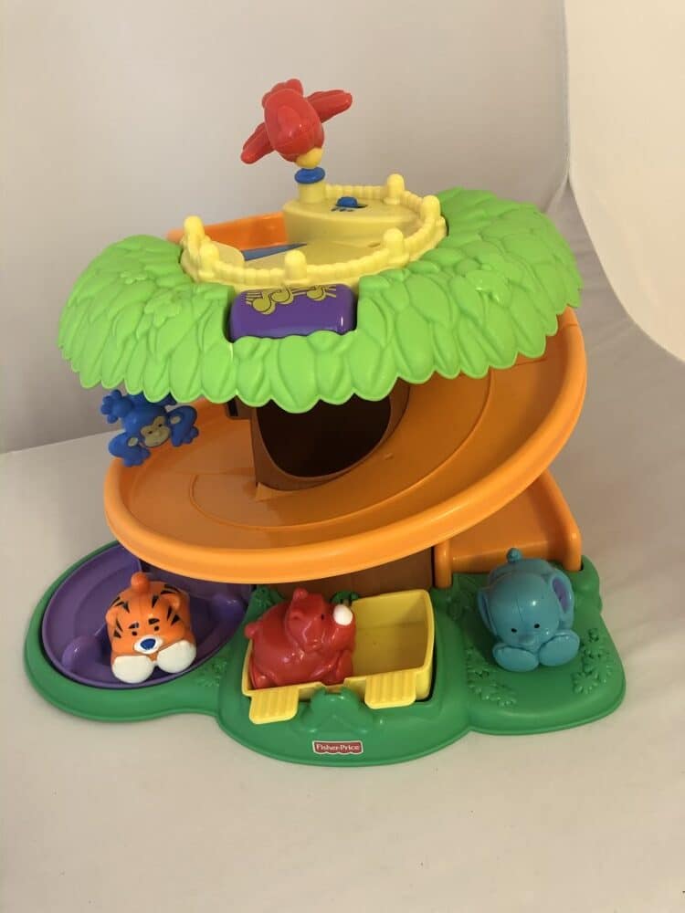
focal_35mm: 28
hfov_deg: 49.7
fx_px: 739
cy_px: 456
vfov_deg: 63.4
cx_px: 342
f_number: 1.8
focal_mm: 4
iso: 40
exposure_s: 1/20
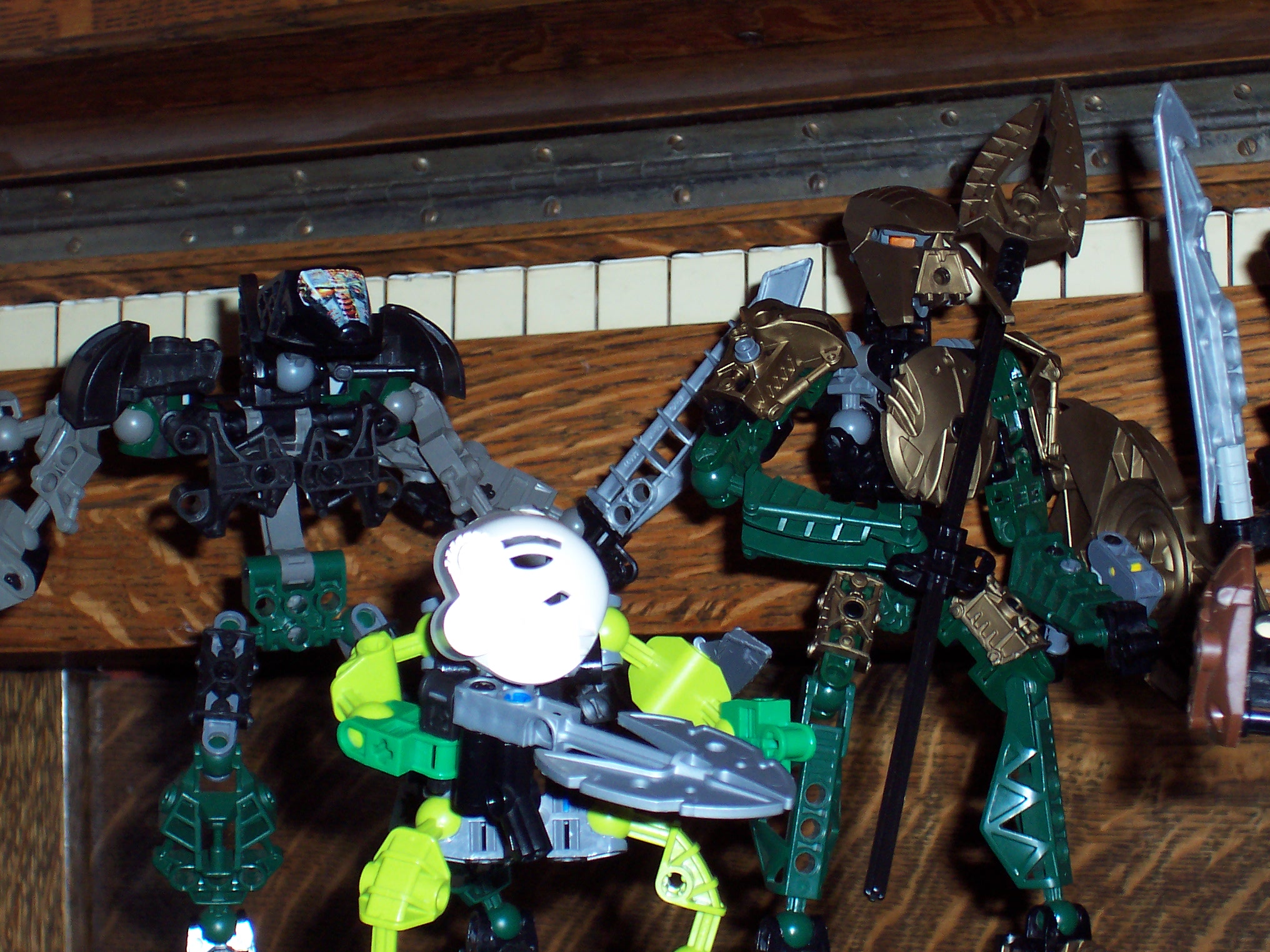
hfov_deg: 17.7
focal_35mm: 111
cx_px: 635
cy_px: 476
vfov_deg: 13.3
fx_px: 4072
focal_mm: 16.8
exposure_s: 1/90
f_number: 4.8
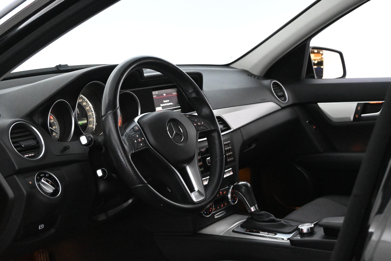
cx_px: 196
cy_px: 130
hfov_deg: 35.1
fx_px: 619
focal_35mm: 57
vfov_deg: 23.8
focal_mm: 38
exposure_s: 1/60
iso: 11400
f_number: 5.6
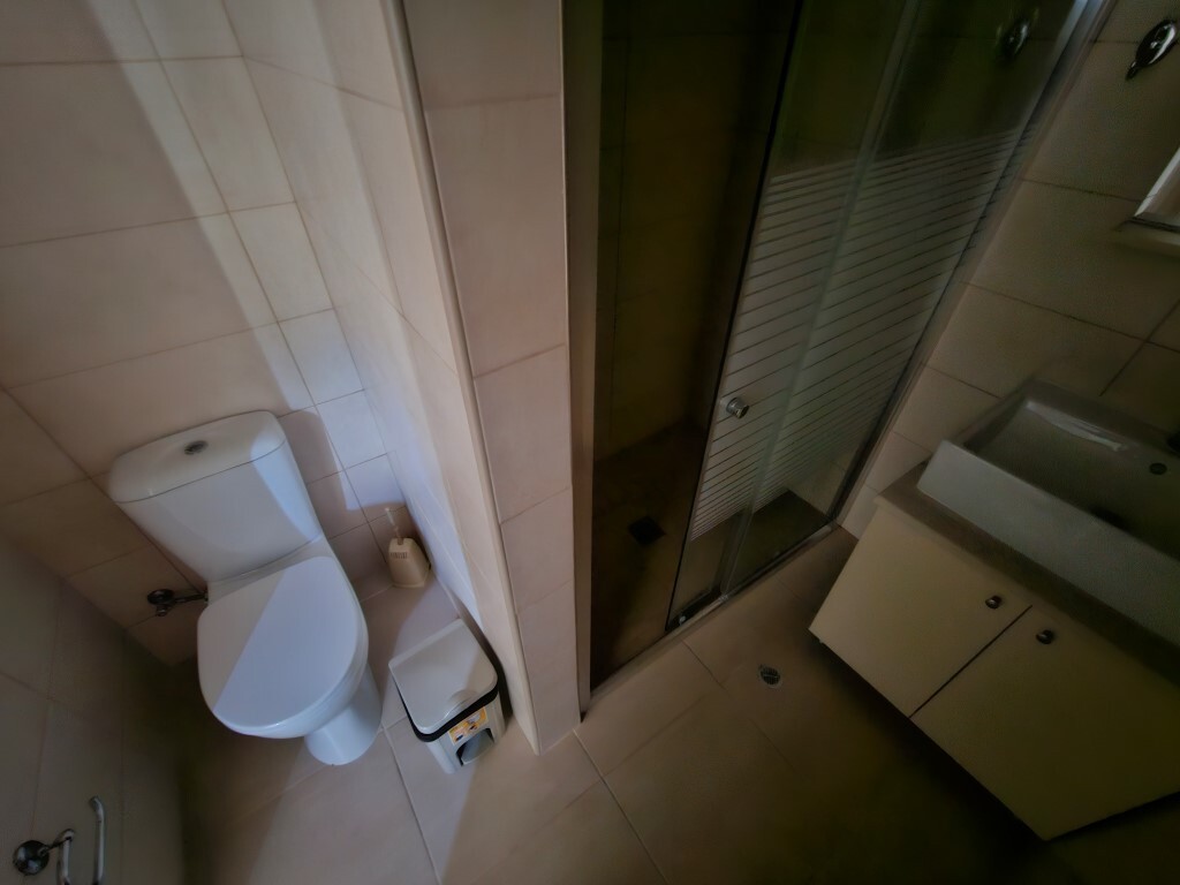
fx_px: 443
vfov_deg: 89.9
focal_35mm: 13
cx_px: 590
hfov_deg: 106.2
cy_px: 442
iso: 1600
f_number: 2.2
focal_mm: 2.2
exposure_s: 1/6.26
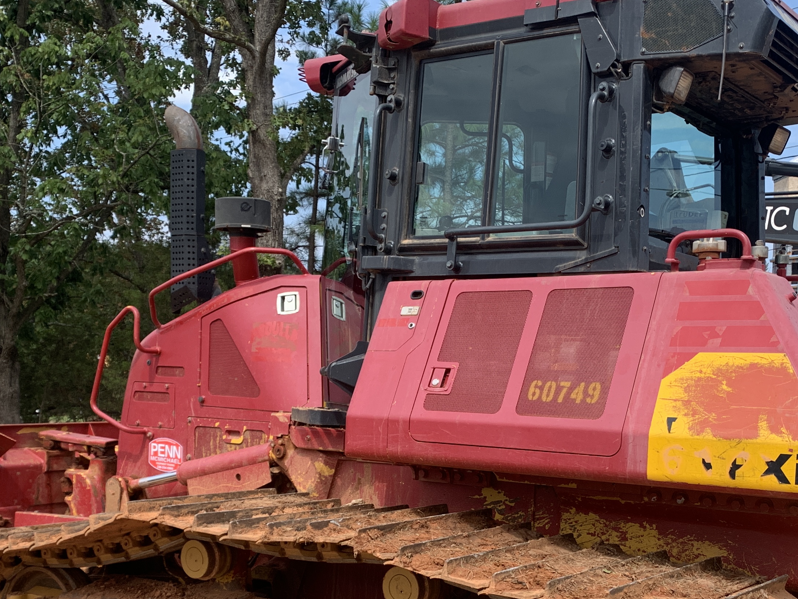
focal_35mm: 48
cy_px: 477
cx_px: 422
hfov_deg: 39.6
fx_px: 1107
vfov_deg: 29.6
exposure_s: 1/1266
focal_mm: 4.25
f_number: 1.8
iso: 25
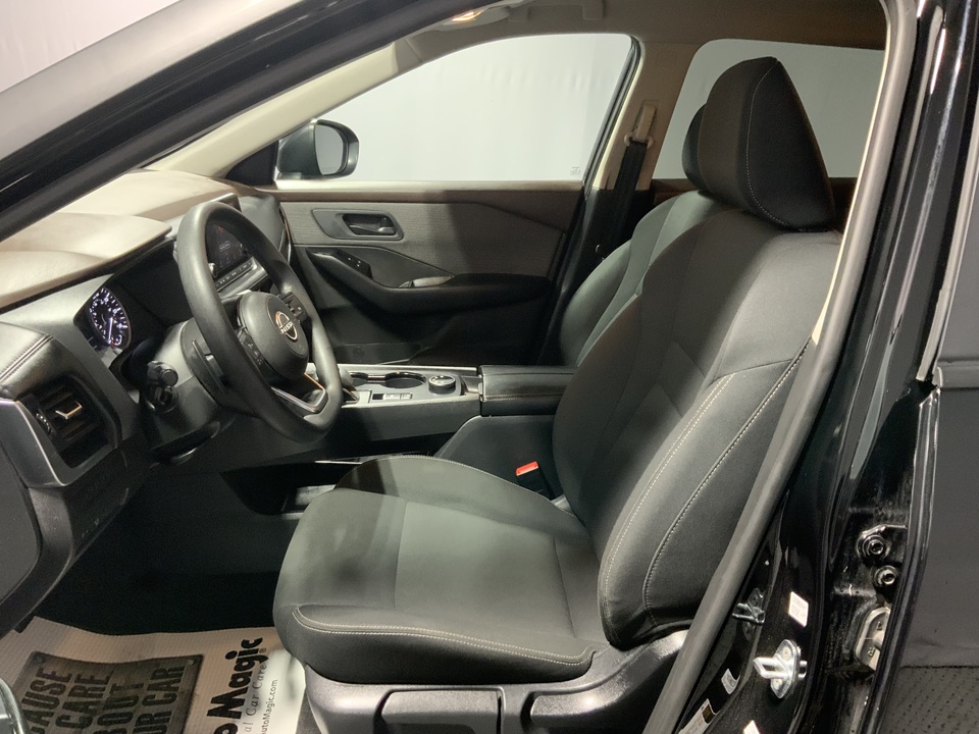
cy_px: 367
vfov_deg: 48.2
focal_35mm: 29
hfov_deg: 61.7
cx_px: 490
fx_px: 820
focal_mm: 3
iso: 250
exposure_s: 1/60
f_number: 1.8
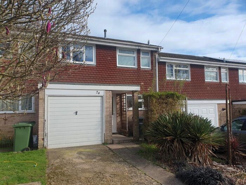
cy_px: 92
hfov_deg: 67.3
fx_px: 185
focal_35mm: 26
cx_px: 123
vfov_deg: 53.1
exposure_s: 1/1168
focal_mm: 4.32
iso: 50
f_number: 2.4
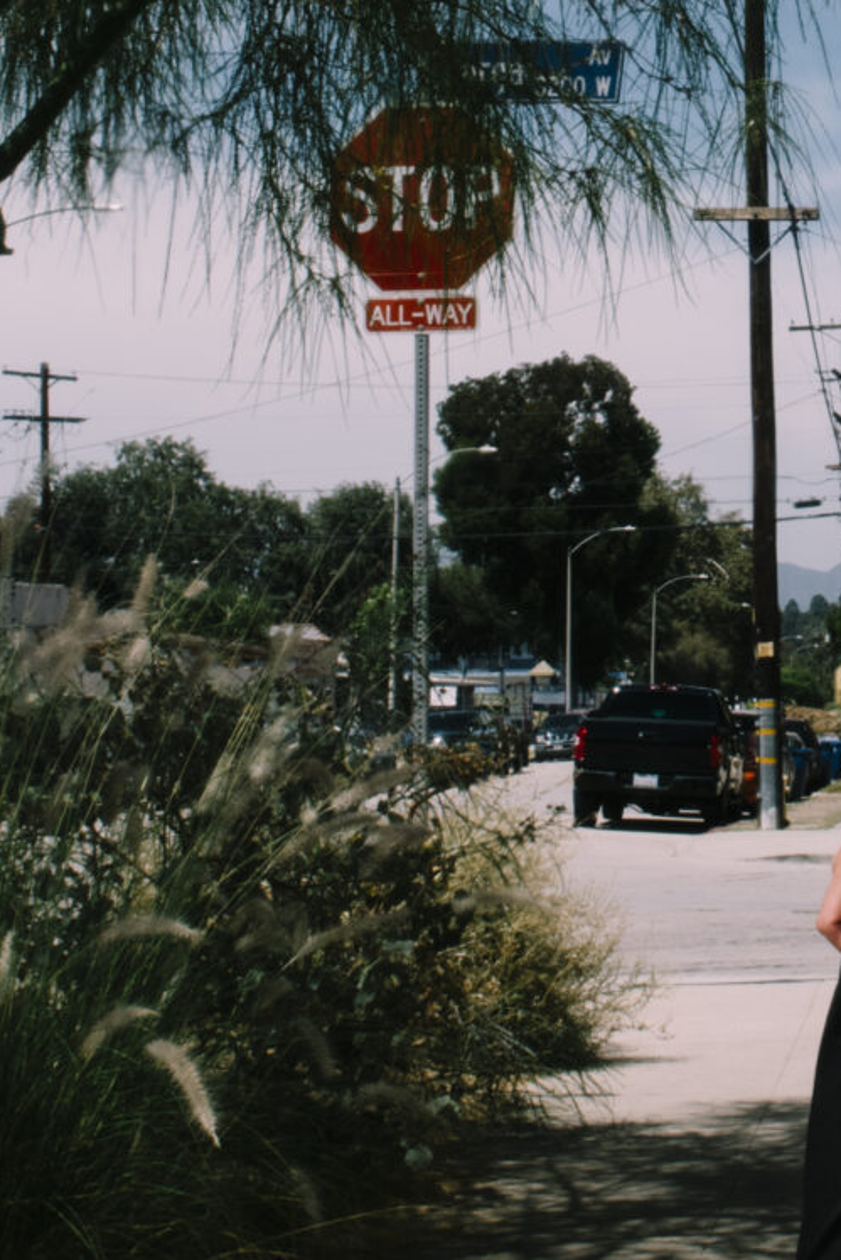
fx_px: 3117
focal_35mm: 89
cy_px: 89
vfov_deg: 22.2
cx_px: 876
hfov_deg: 15.1
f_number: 18
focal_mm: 26
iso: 200
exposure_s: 1/200
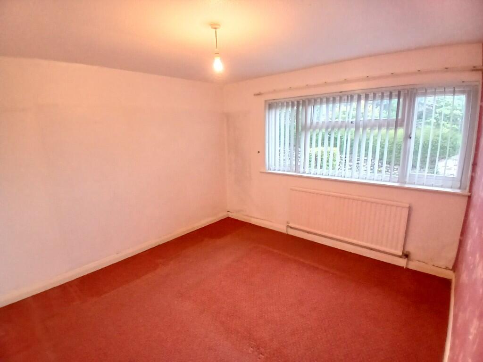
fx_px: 237
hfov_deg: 91.0
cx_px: 242
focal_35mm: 17
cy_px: 181
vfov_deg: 74.7
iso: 400
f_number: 2.2
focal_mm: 1.4
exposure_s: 1/33.3
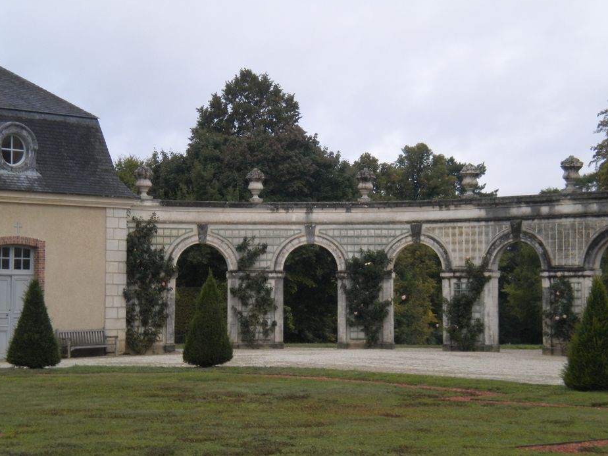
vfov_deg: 15.2
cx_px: 302
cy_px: 226
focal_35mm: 97
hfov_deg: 20.2
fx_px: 1704
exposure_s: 1/438
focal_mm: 17.3
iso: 207
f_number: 5.7
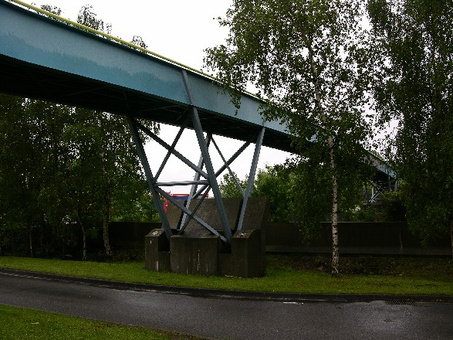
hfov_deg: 52.6
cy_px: 170
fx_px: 458
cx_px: 226
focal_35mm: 35
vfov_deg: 40.7
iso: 50
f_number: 5.6
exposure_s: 1/61.6
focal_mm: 8.9
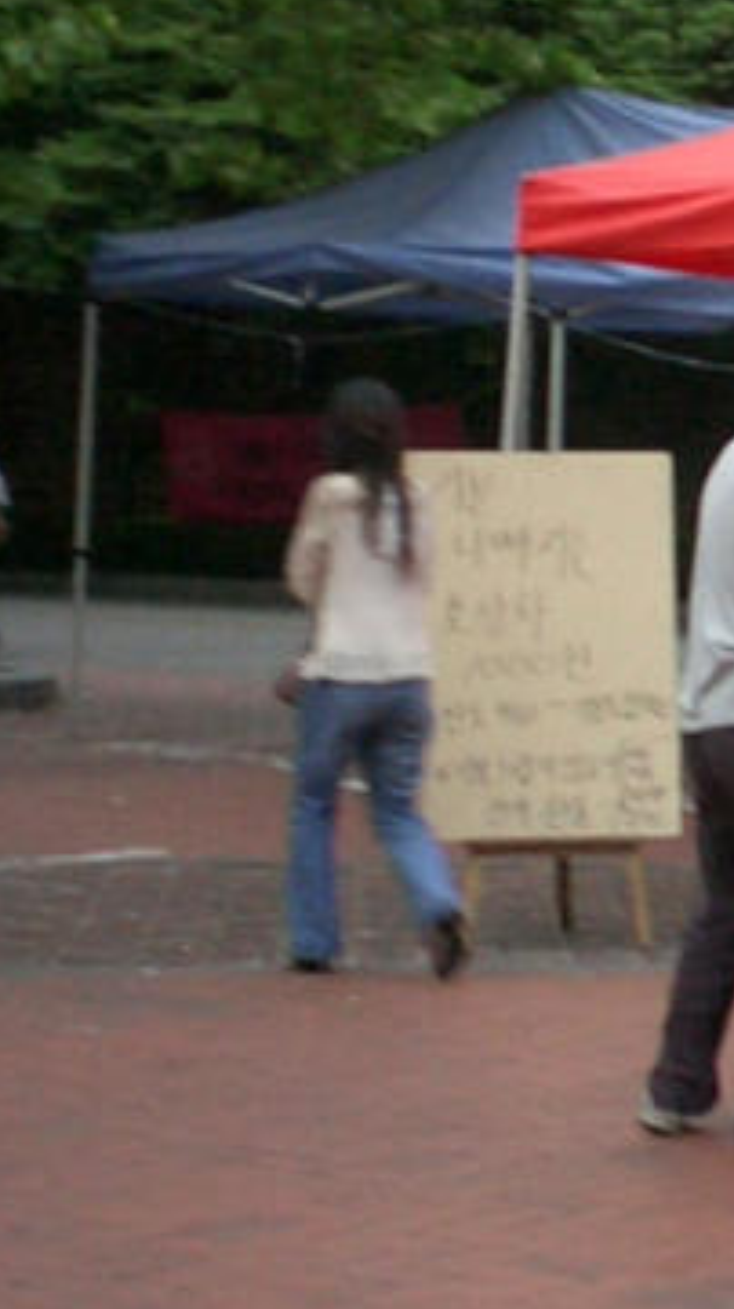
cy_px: 531
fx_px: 3883
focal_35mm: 112
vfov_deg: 19.1
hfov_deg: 9.9
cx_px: 1512
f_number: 3.5
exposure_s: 1/40
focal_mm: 5.6
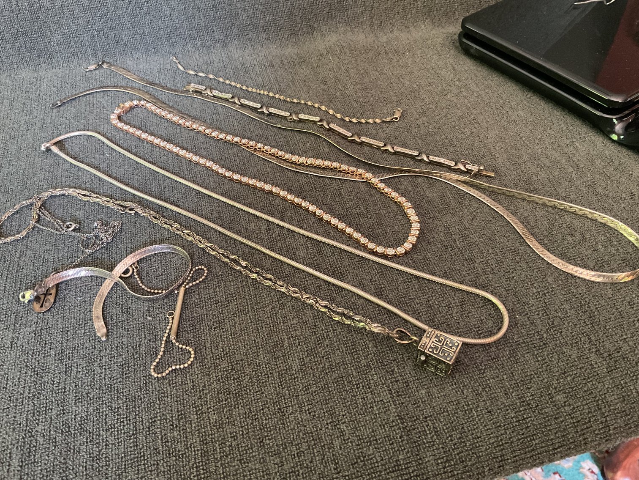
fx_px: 535
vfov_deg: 48.2
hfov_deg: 61.7
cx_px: 320
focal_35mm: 29
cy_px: 240
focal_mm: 3
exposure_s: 1/25
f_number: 1.8
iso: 320
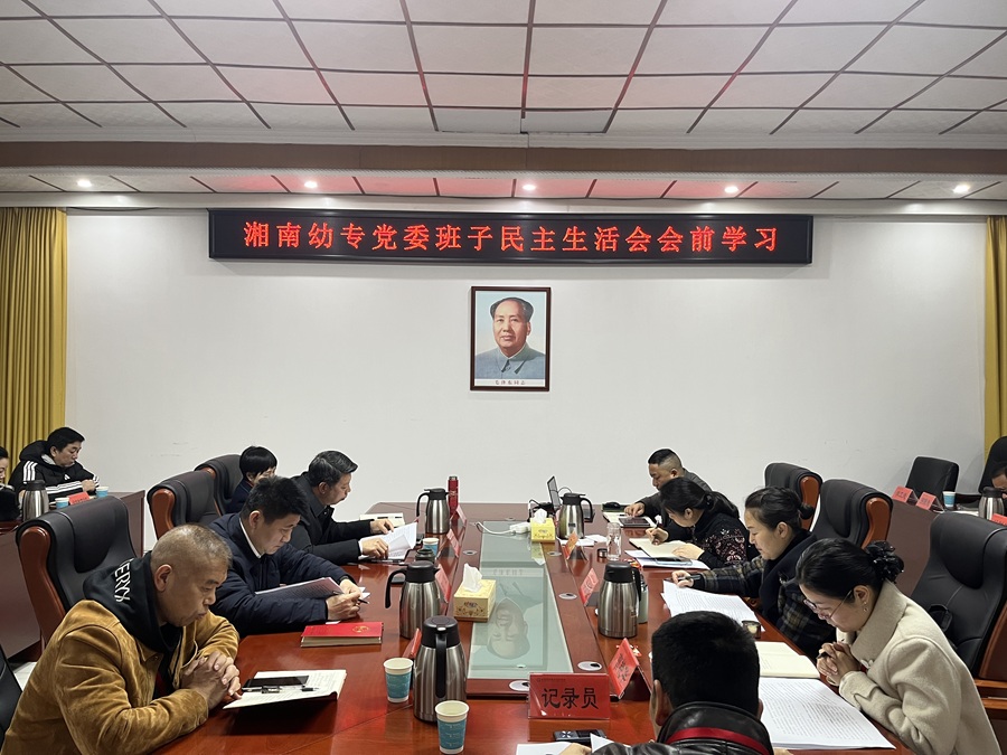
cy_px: 378
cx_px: 504
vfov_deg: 53.1
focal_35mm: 26
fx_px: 756
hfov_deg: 67.3
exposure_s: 1/92
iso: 125
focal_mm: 5.1
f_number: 1.6
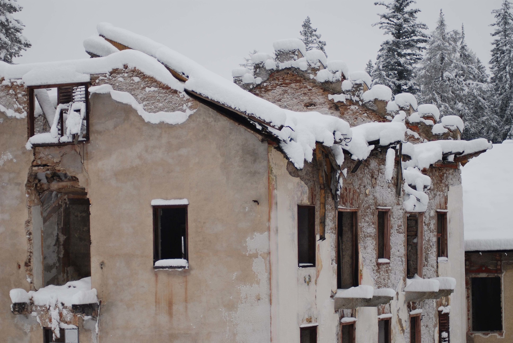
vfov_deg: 13.1
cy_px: 172
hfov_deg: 19.4
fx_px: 1498
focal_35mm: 105
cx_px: 256
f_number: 4.5
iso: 100
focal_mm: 70
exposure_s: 1/320
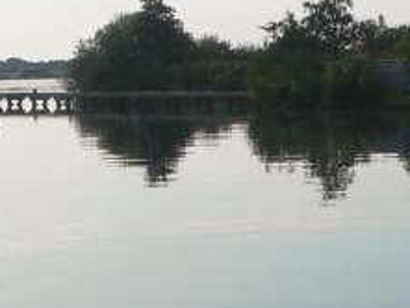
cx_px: 195
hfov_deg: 12.1
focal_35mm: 163
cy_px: 468
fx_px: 1932
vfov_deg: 8.9
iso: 80
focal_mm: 6
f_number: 5.2
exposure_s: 1/500
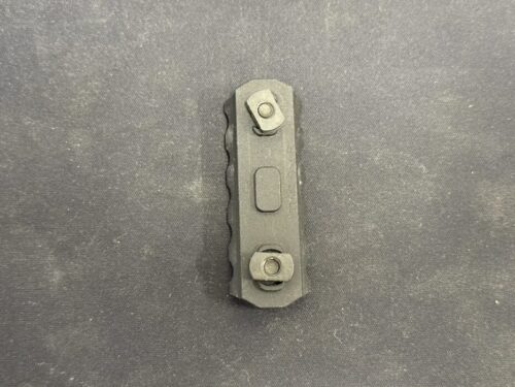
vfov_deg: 30.3
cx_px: 258
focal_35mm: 48
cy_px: 194
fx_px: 714
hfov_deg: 39.7
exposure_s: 1/40
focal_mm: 6.76
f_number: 1.78
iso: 500
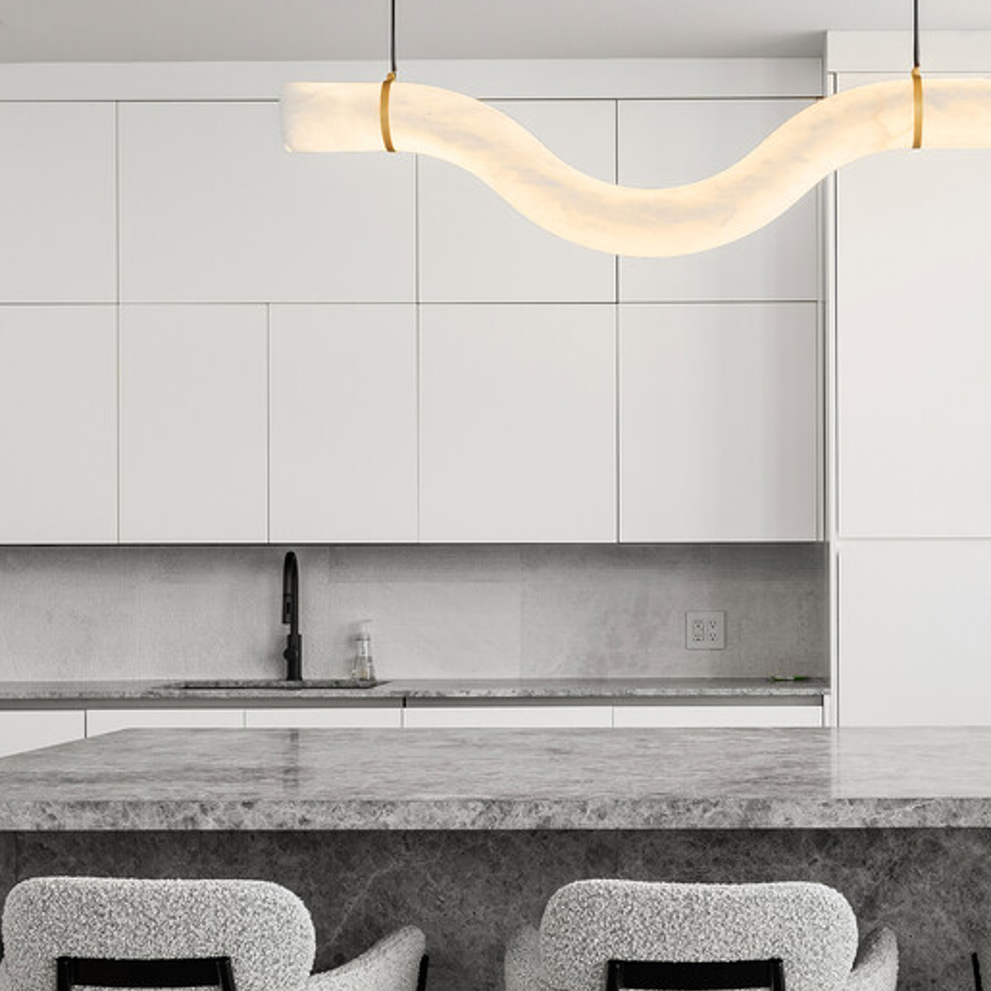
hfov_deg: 32.3
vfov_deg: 32.7
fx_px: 1684
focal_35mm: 52
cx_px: 714
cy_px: 570
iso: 320
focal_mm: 21
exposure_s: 1/30
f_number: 8
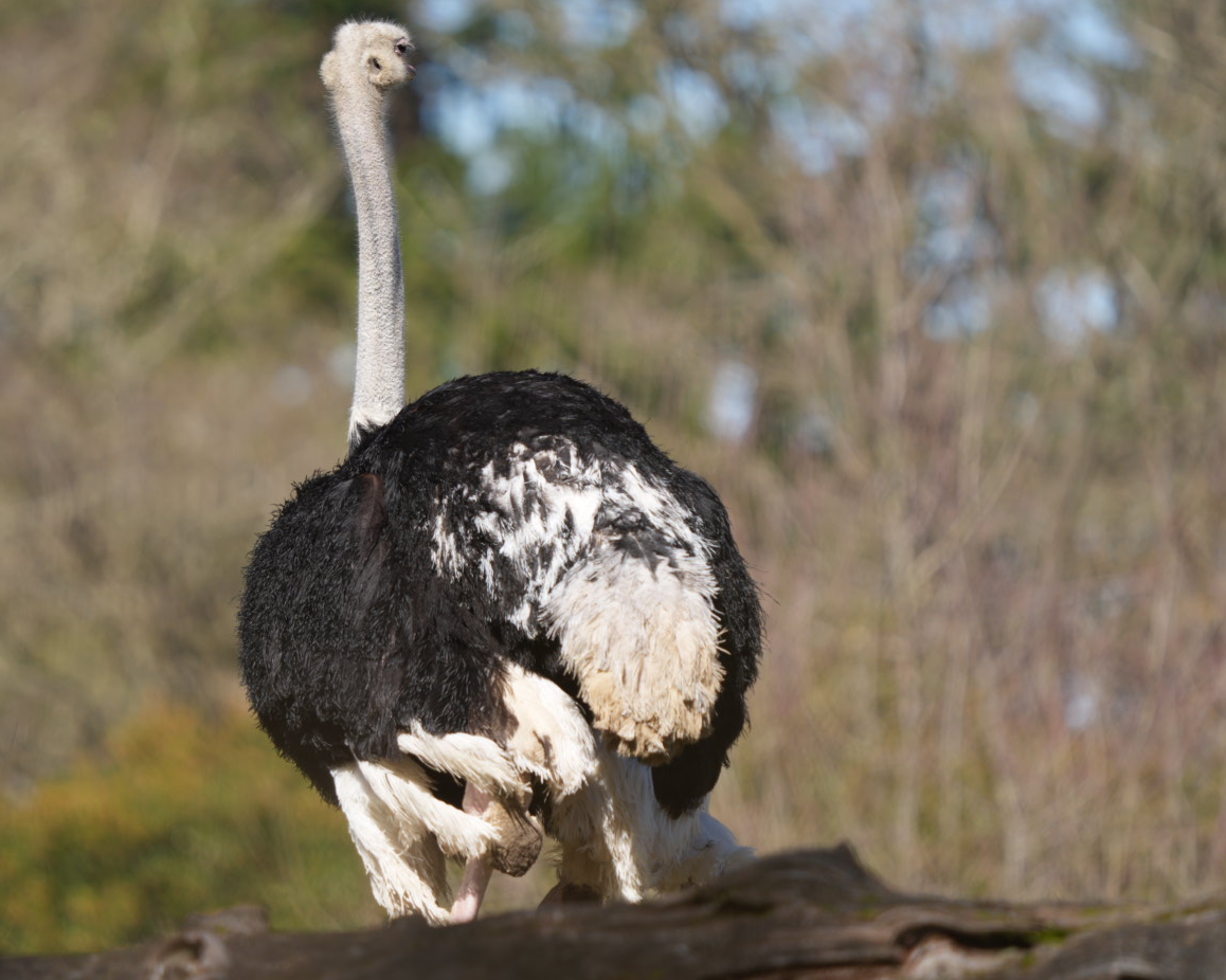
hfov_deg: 3.3
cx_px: 426
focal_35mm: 582
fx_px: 21114
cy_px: 417
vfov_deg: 2.7
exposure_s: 1/400
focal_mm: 444
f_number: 6.3
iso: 125
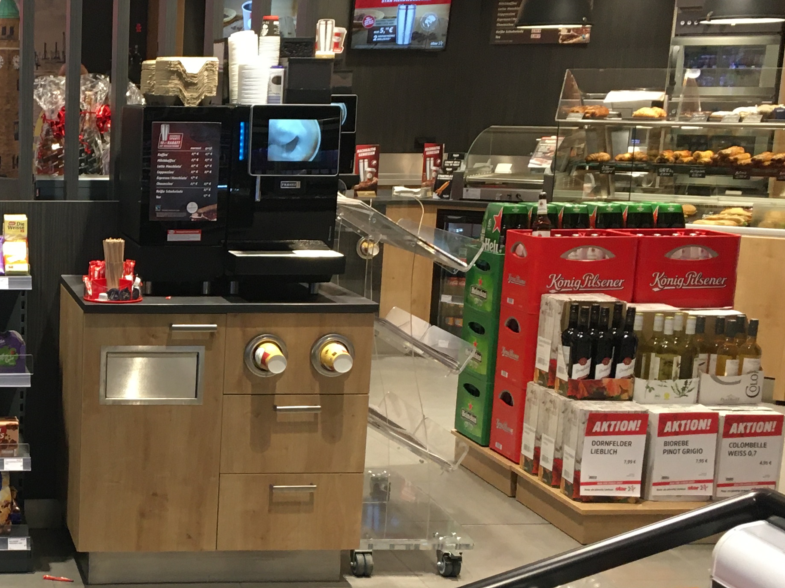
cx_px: -8
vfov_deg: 22.8
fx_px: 1451
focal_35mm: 64
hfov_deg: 28.3
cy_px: 409
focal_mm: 4.15
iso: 64
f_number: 2.2
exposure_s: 1/33
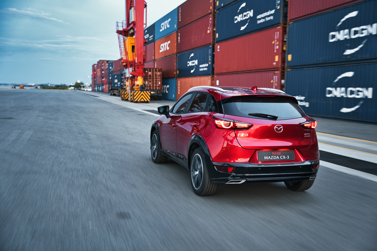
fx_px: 413
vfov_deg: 33.9
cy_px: 126
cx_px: 188
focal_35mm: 39
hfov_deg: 49.1
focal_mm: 39.4
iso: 800
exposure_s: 1/40
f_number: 2.8
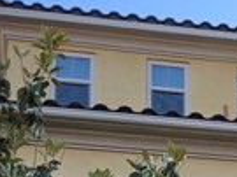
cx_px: 276
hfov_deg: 14.4
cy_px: 321
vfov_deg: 10.5
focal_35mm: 133
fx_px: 910
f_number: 1.8
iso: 32
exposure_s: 1/120
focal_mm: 4
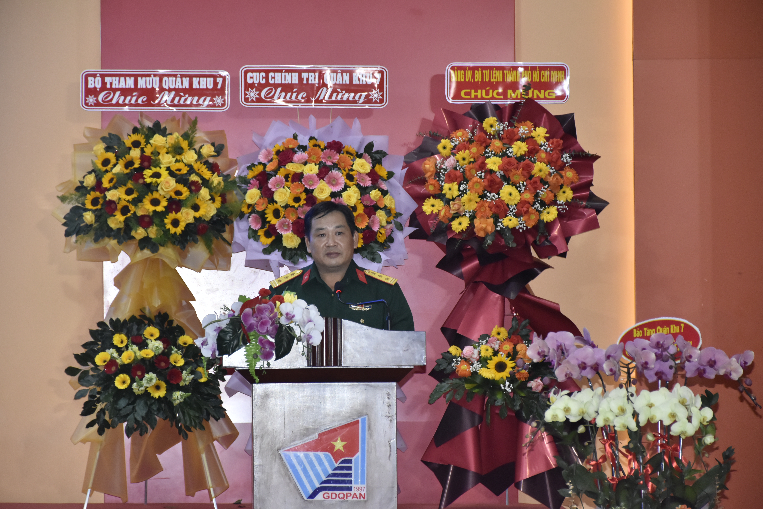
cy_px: 254
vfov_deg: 8.2
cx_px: 382
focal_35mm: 168
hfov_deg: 12.2
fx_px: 3560
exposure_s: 1/160
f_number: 5.6
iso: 1600
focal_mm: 112
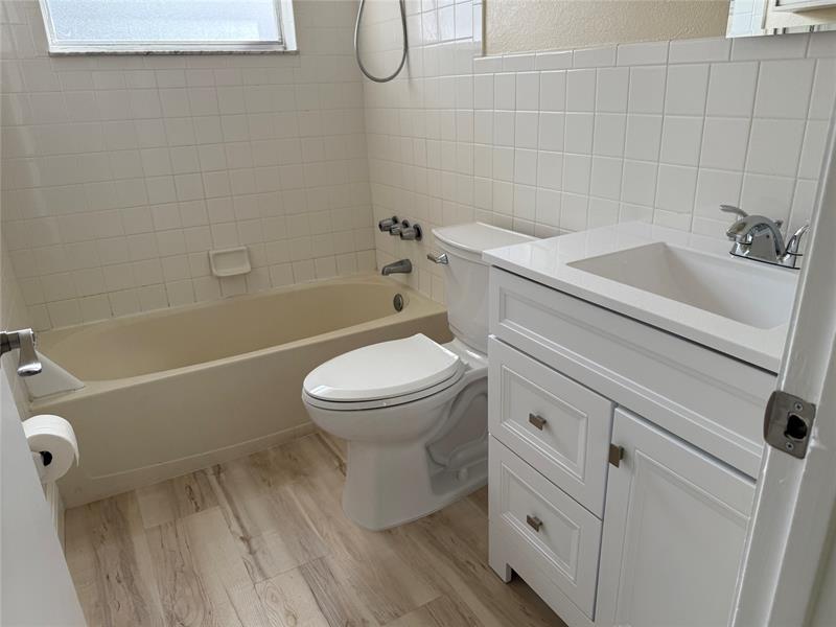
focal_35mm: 24
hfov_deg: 71.6
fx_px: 580
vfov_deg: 56.8
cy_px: 314
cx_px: 418
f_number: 1.78
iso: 80
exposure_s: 1/171
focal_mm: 6.76
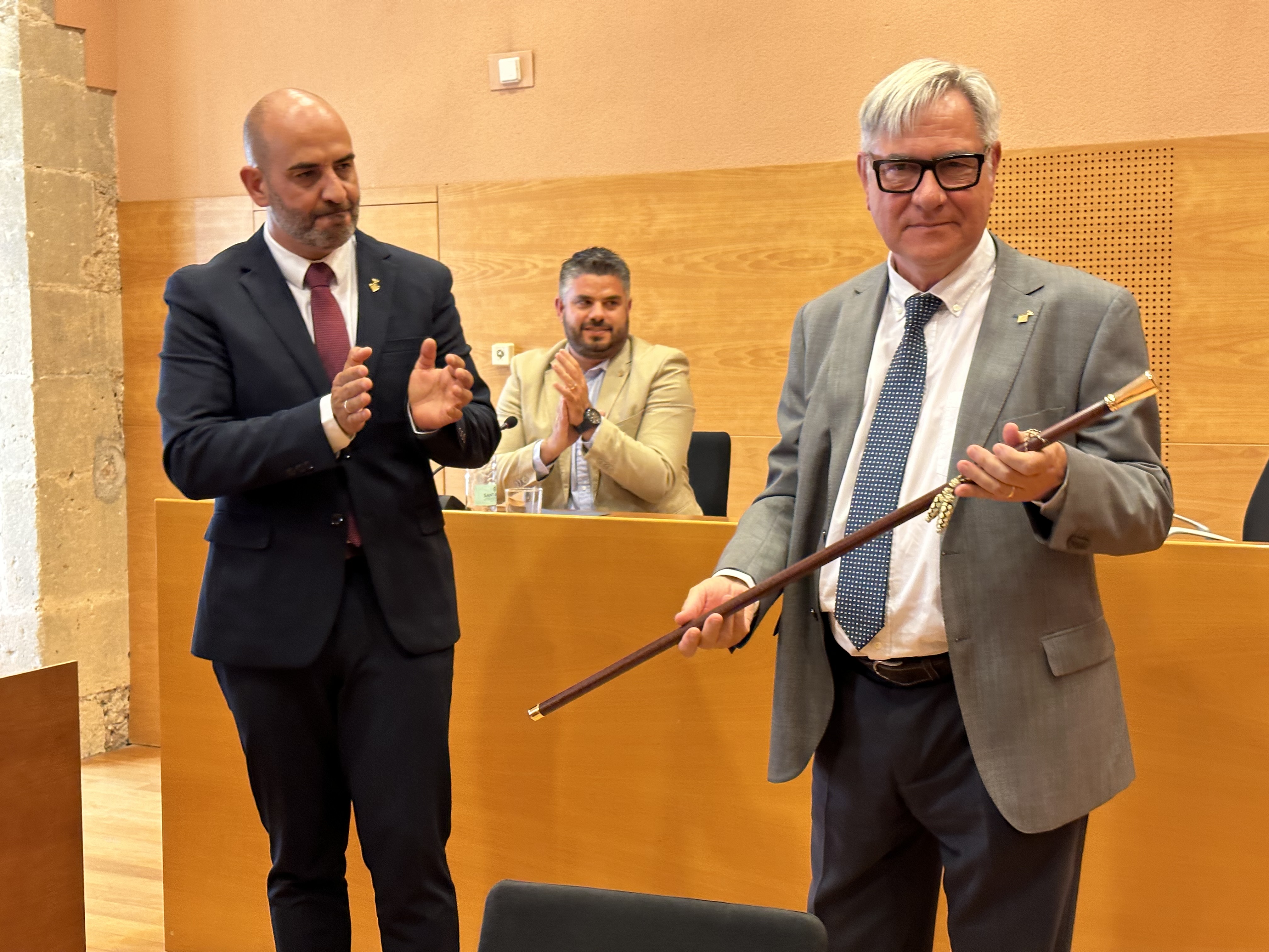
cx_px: 634
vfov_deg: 30.3
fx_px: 1760
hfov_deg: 39.7
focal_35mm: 48
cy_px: 476
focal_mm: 6.86
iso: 200
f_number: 1.78
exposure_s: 1/50
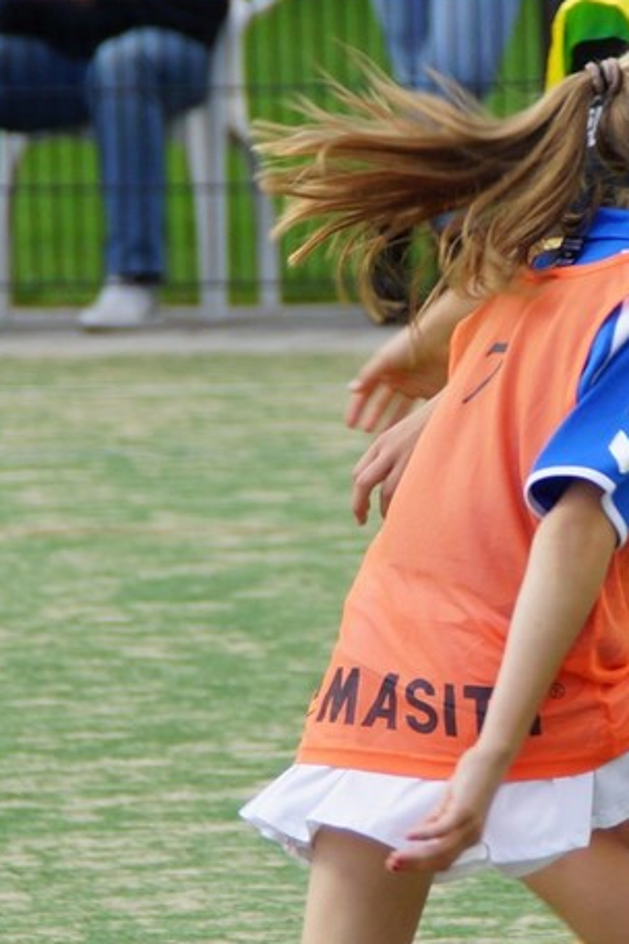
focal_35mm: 472
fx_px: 12369
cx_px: 579
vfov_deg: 4.4
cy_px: 335
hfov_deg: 2.9
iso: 160
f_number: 6.3
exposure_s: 1/250
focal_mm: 140
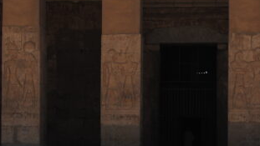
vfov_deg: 10.5
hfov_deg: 18.8
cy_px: 146
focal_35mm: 114
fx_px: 786
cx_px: 152
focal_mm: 22
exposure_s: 1/250
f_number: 8
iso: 100
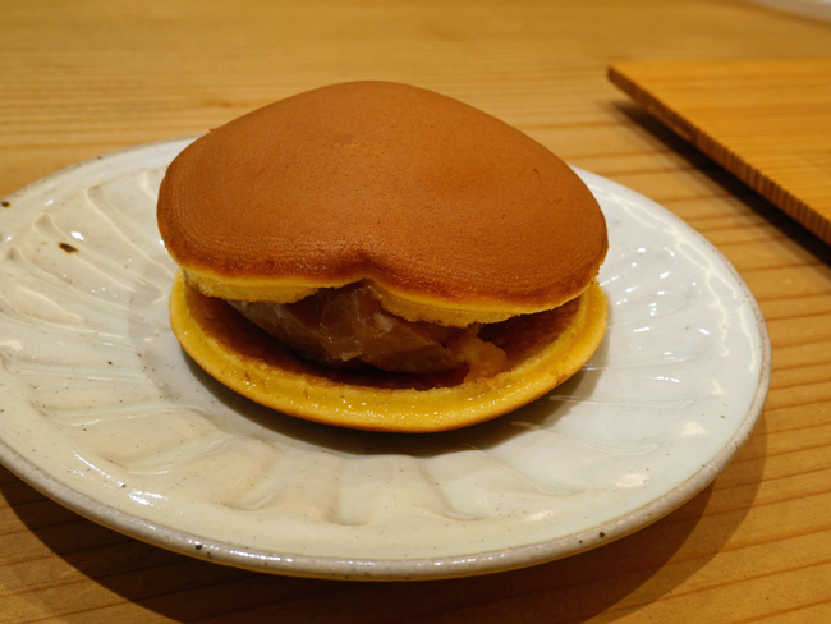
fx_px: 961
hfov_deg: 46.8
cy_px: 312
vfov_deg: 36.0
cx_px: 416
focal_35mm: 40
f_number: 10
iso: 320
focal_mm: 20
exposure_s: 1/20
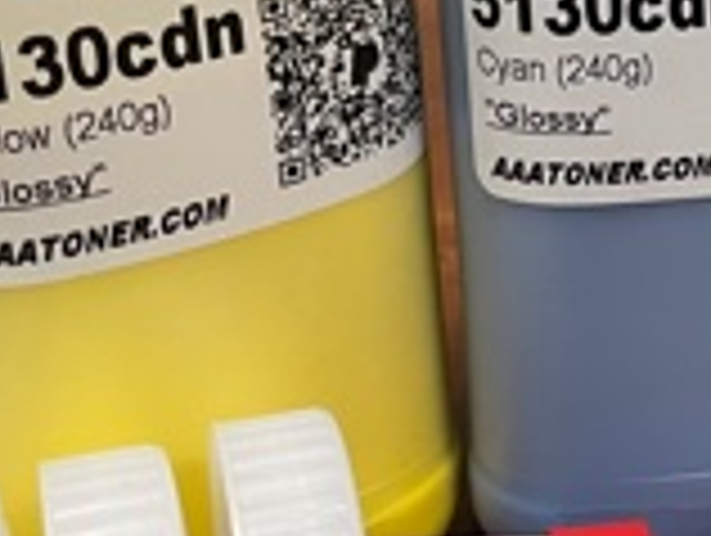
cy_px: -41
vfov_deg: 13.9
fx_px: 2160
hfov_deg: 17.3
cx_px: 972
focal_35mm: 105
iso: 125
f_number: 1.6
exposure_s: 1/60
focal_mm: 4.2
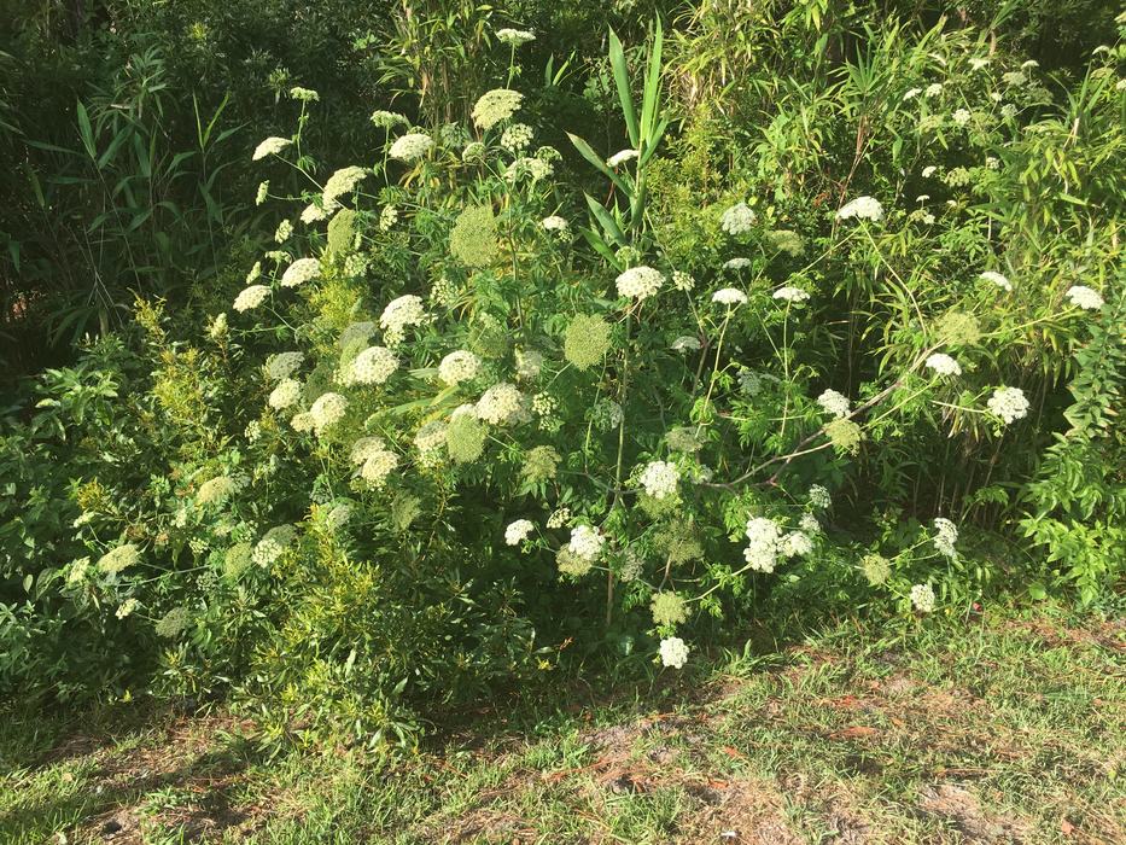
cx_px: 563
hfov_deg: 61.7
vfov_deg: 48.2
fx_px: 943
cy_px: 422
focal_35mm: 29
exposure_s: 1/601
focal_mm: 4.15
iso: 25
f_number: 2.2
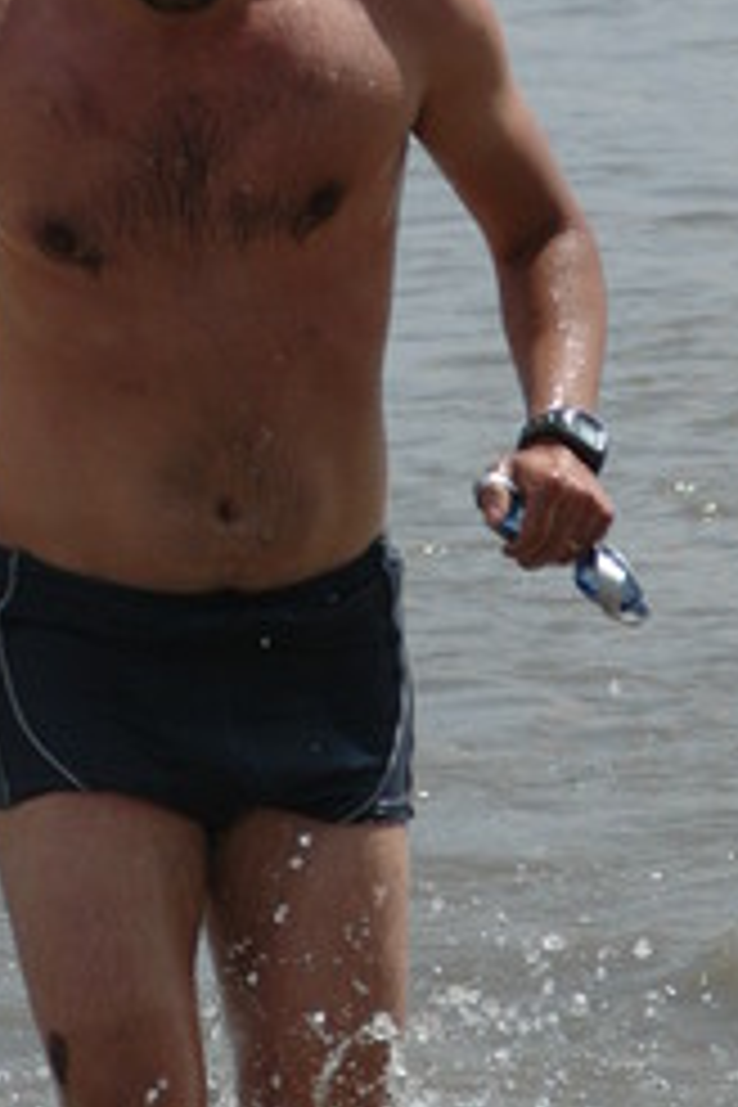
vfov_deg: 5.4
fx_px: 11814
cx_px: 223
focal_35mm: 384
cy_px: 162
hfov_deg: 3.6
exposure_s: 1/2000
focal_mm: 105
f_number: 5.6
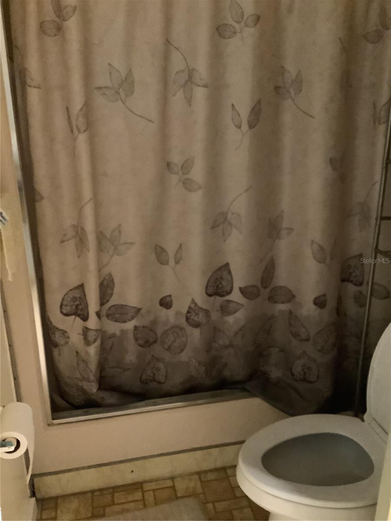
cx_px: 196
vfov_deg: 58.4
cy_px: 260
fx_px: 467
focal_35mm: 31
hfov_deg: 45.4
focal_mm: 3.3
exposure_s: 1/15
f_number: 2.4
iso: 800
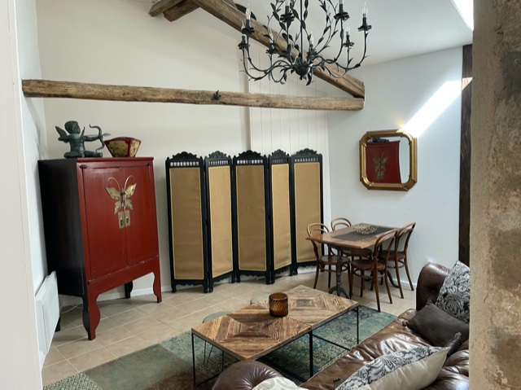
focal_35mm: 26
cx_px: 260
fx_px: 391
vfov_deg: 53.0
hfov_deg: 67.3
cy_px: 195
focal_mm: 4.2
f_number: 1.6
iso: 125
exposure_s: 1/74
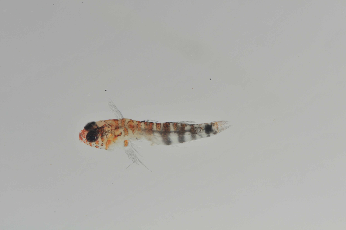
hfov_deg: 13.1
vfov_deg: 8.7
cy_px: 115
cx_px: 173
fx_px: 1512
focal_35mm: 158
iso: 200
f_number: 36
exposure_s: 1/60
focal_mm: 105
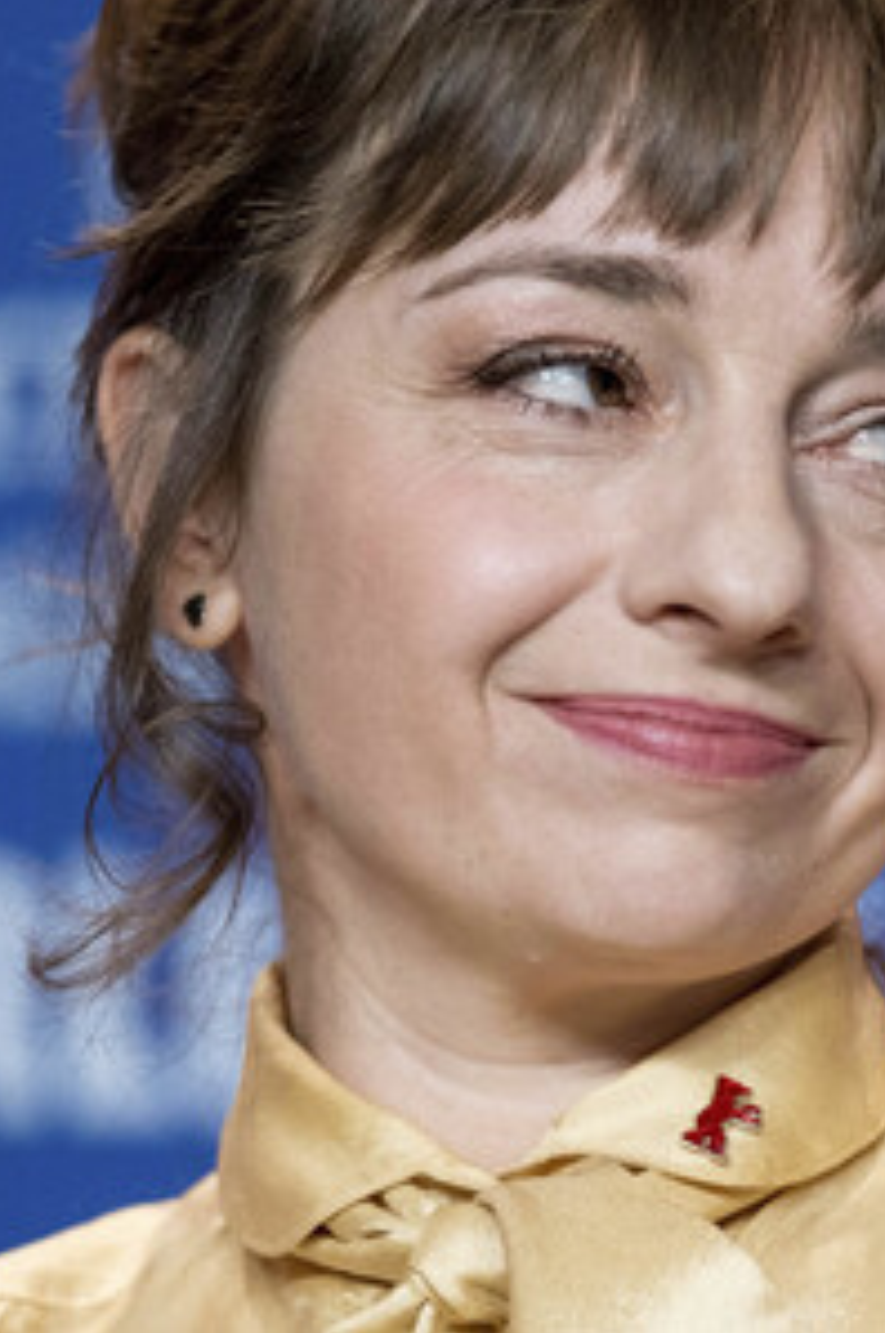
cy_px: 666
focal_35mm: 318
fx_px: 11753
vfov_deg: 6.5
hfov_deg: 4.3
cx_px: 767
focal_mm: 140
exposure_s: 1/280
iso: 2000
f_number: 2.8
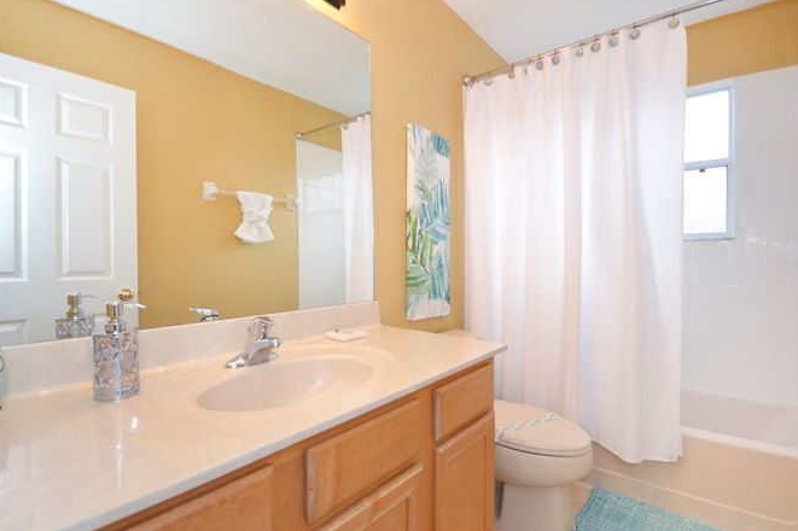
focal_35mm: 16
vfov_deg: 73.7
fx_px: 354
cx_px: 420
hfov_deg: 96.7
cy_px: 269
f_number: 5
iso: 400
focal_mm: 10
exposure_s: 1/100
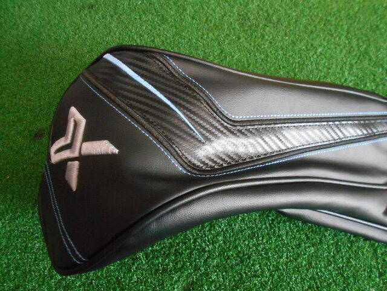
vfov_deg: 53.1
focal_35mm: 26
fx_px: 291
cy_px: 146
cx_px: 194
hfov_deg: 67.3
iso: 800
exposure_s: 1/100
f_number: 3.2
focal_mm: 4.6
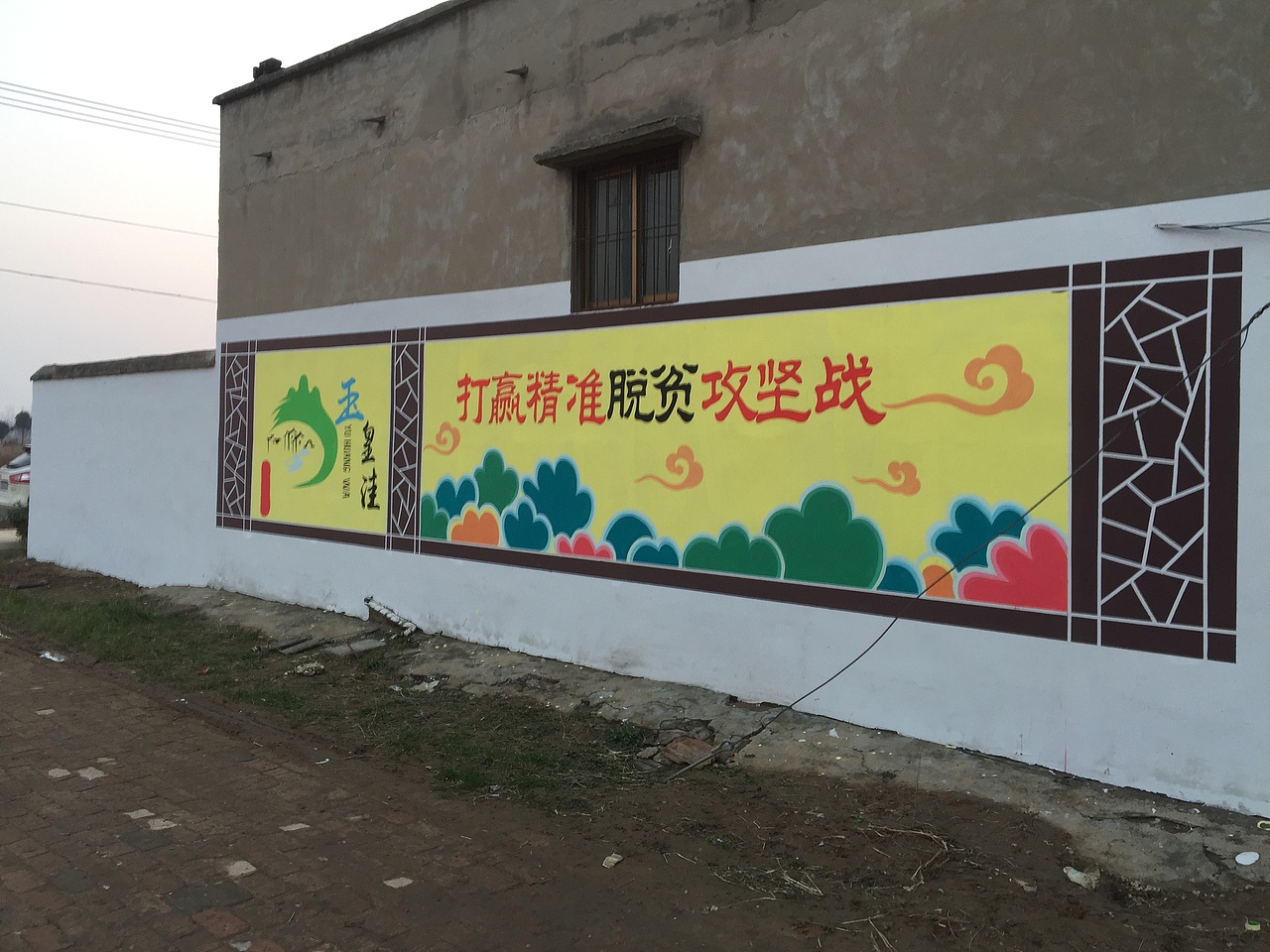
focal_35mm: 29
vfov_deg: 48.2
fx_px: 1064
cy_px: 476
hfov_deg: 61.7
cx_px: 635
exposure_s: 1/50
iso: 32
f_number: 2.2
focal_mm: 4.15
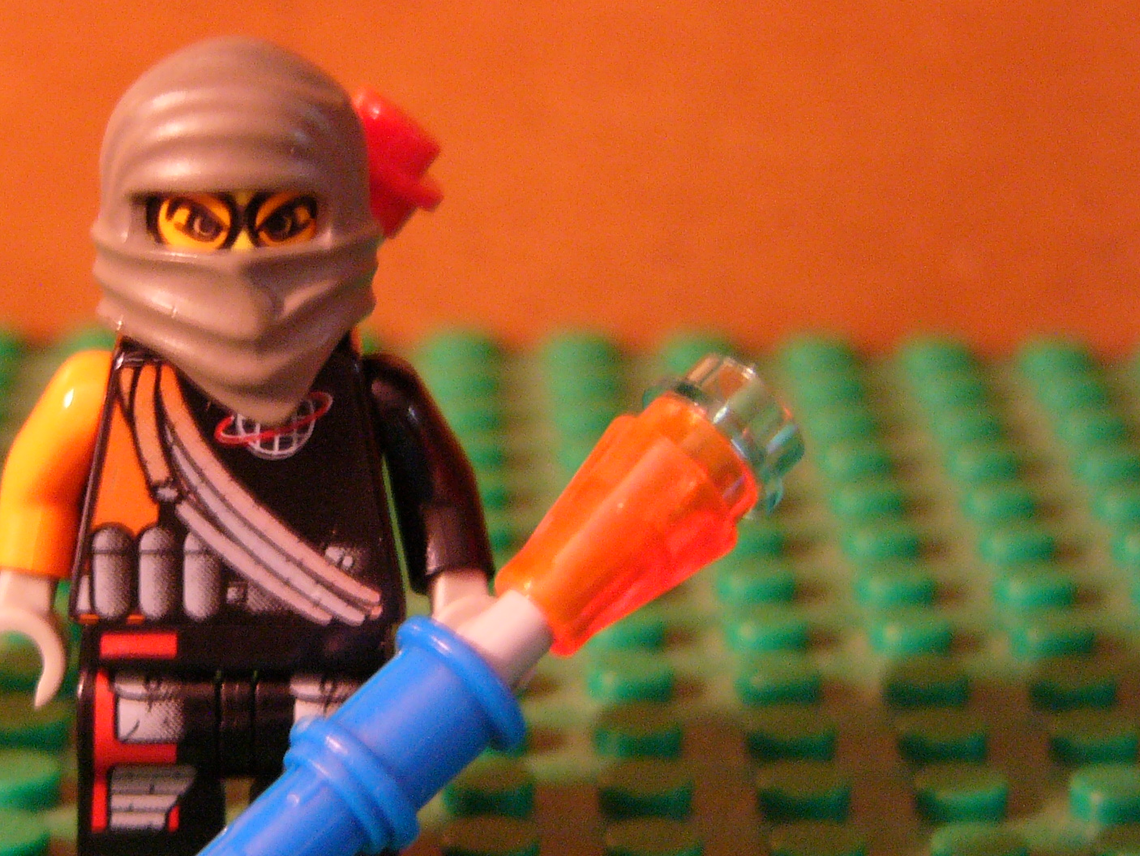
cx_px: 279
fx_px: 4480
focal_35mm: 136
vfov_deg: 10.9
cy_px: 473
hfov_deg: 14.4
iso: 200
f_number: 2.8
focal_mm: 13.8
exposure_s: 1/4
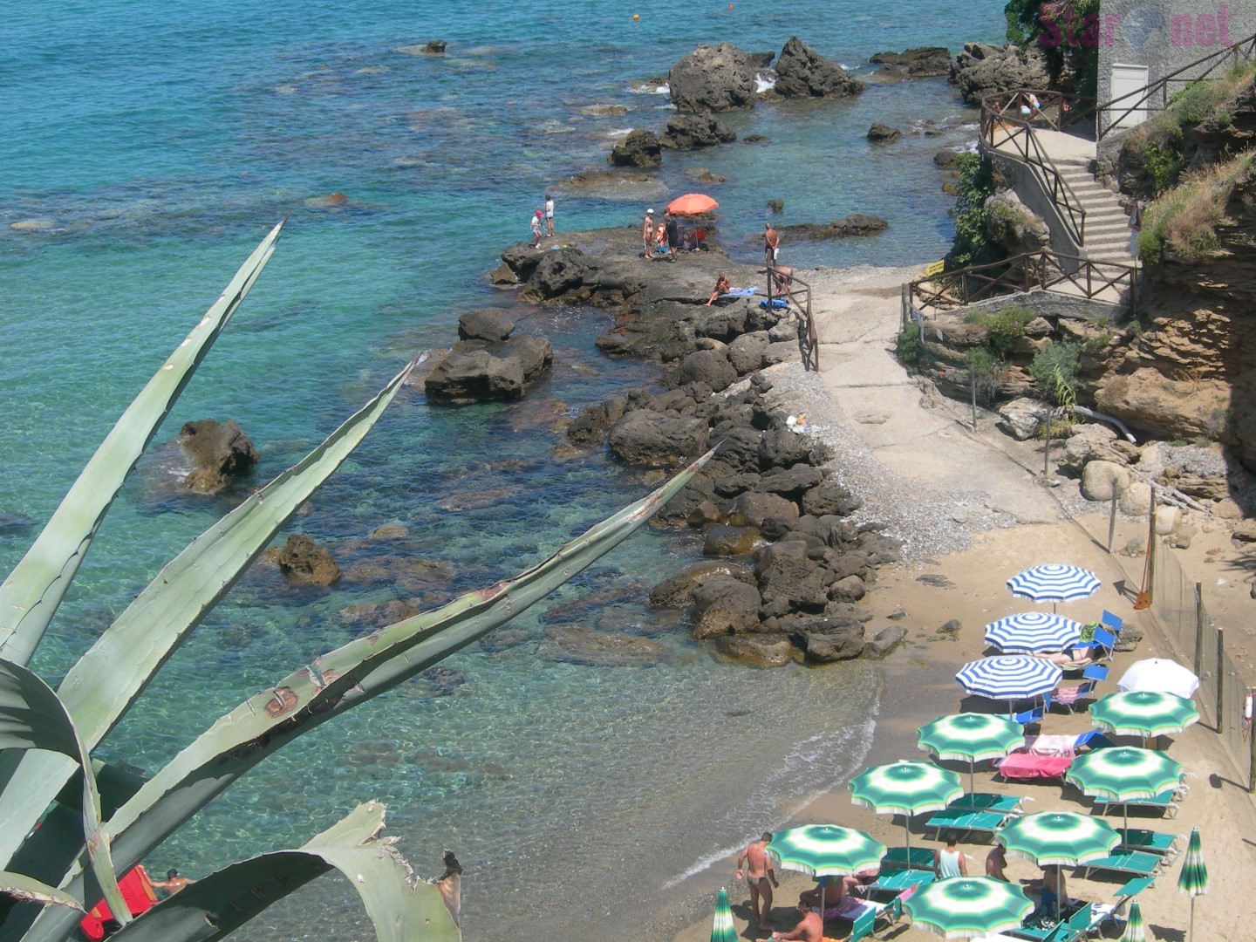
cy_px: 471
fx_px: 2612
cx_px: 628
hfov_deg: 27.0
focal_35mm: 72
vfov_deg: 20.4
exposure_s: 1/234
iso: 50
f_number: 6.3
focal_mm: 14.9
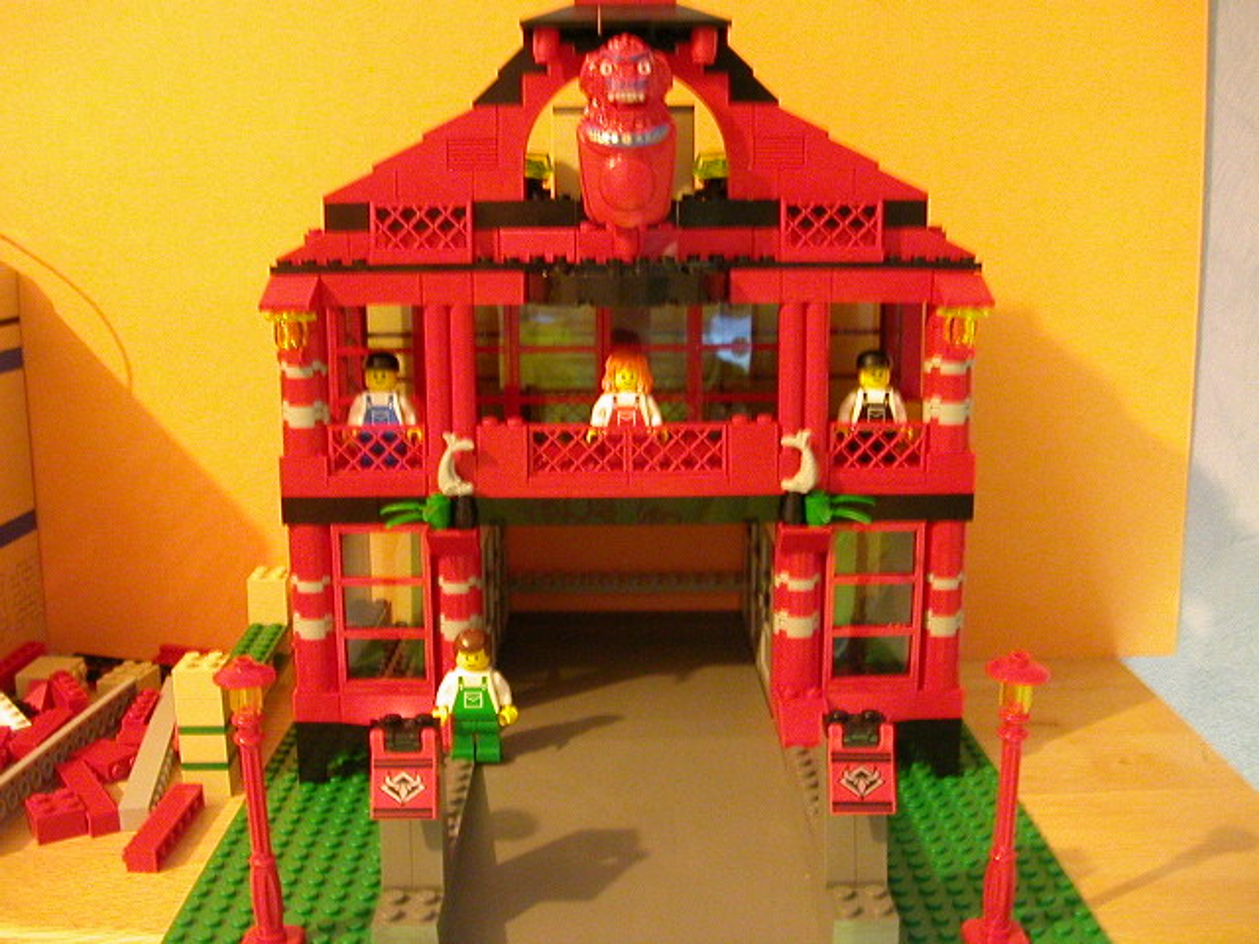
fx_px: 1346
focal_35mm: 37
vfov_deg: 38.7
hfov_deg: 50.1
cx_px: 630
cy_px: 472
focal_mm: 5.6
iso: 400
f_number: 2.7
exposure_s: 1/2.3
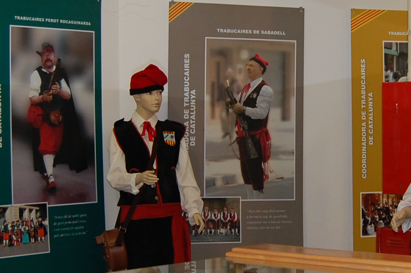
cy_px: 147
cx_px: 235
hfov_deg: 23.9
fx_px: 970
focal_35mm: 85
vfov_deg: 16.0
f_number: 3.5
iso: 400
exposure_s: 1/60
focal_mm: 18
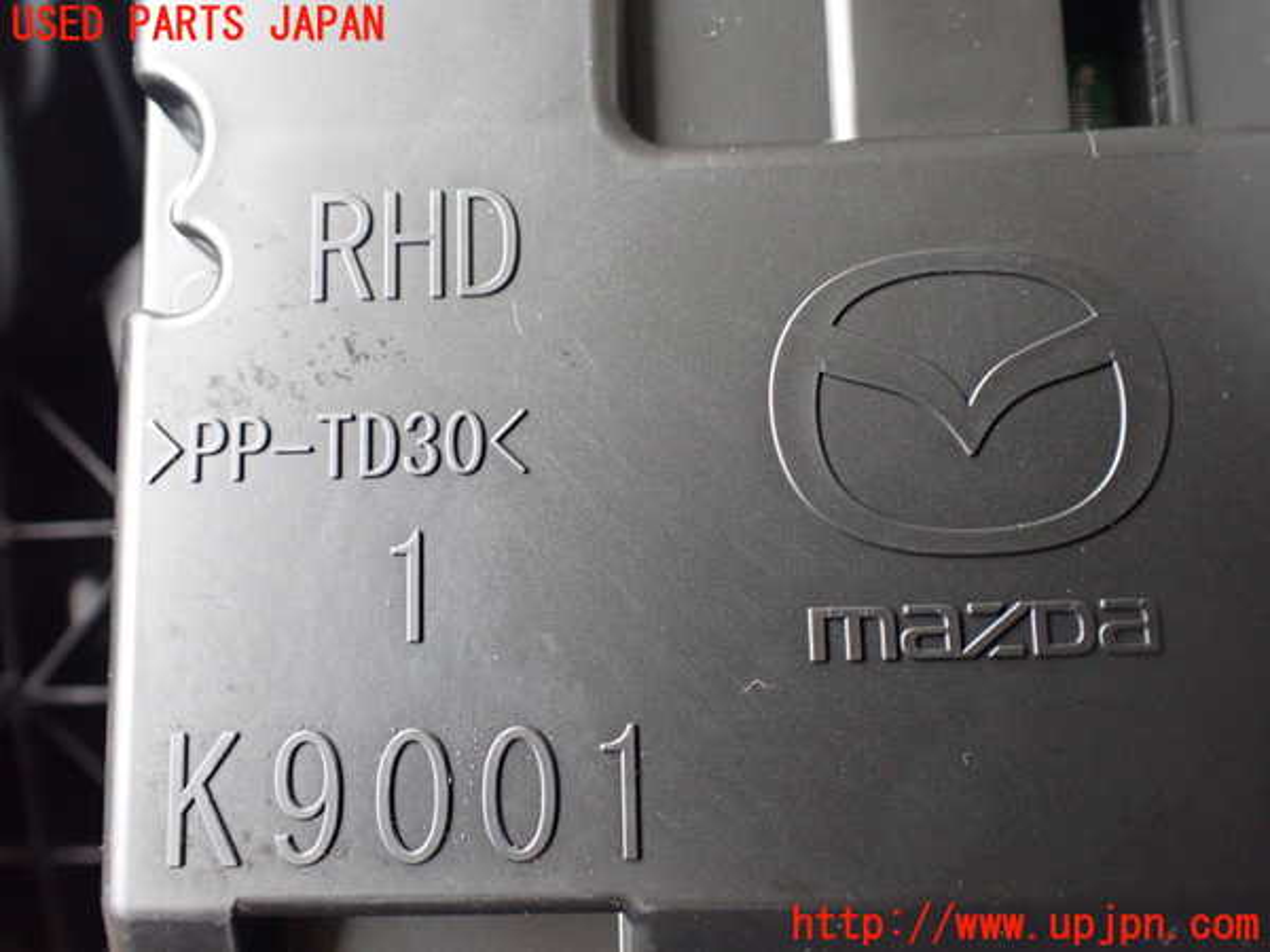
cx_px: 635
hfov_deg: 60.0
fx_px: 1101
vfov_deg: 46.8
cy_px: 476
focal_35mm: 30
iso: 800
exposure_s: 1/100
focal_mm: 5.4
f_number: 2.3
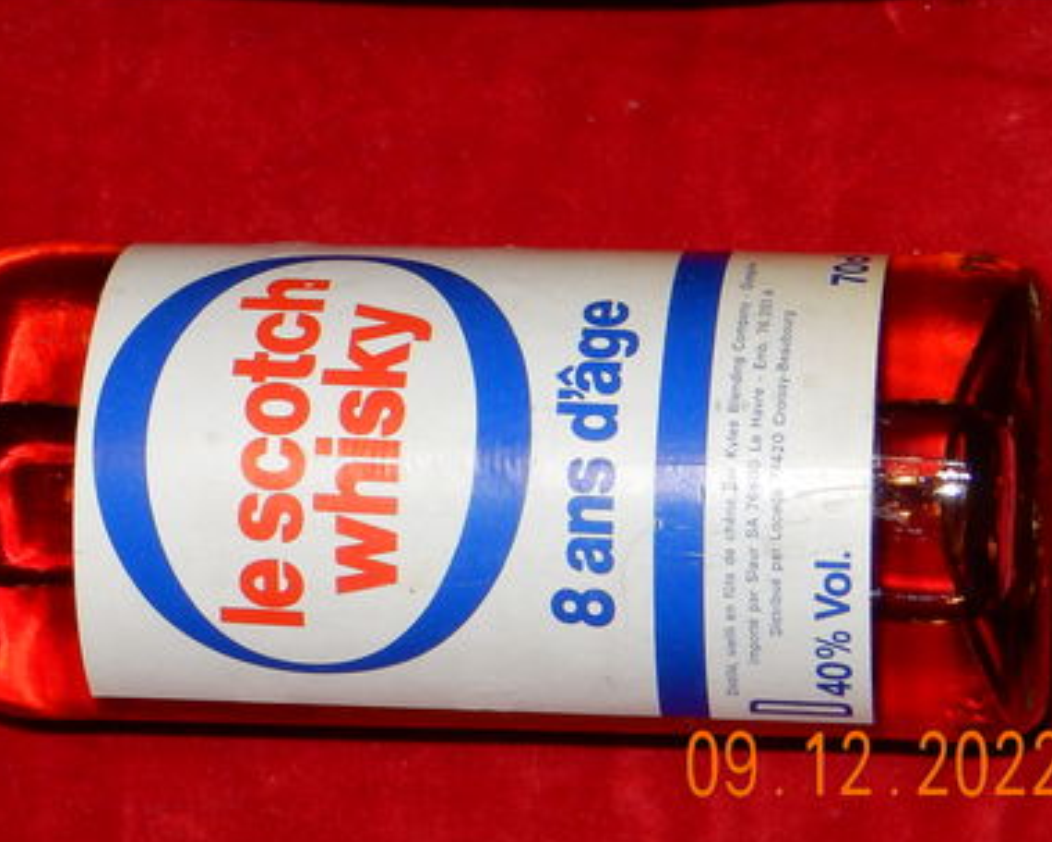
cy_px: -58
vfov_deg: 9.9
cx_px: 152
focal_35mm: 154
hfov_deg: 12.4
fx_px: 4795
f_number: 4.5
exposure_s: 1/30
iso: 200
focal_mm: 10.7
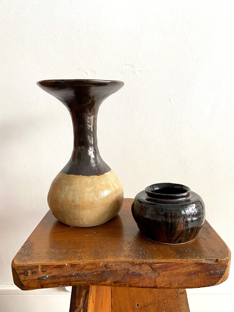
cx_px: 117
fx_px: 234
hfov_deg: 53.1
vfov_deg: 67.3
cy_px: 156
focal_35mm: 26
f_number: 1.8
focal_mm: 4.25
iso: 500
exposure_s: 1/40
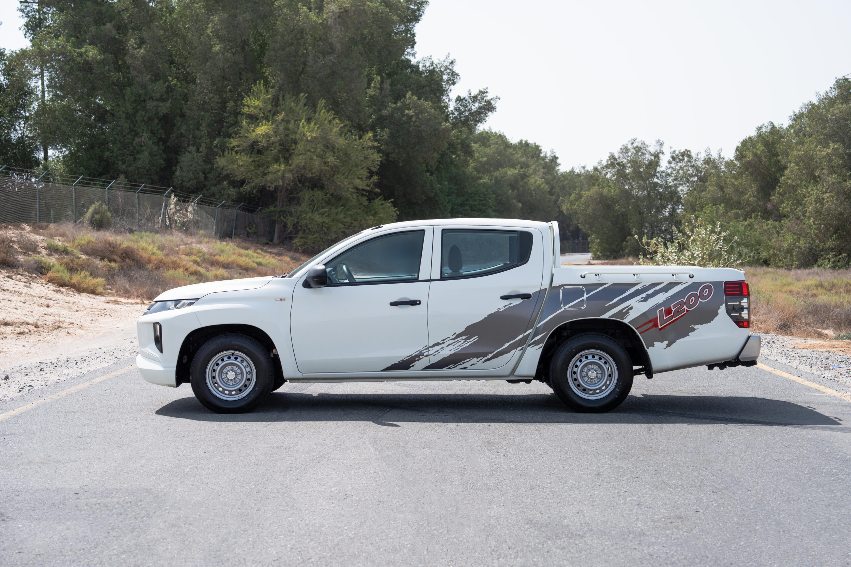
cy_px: 284
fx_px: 1347
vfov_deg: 23.8
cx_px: 426
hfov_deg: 35.1
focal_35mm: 57
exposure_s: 1/800
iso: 100
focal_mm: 57
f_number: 5
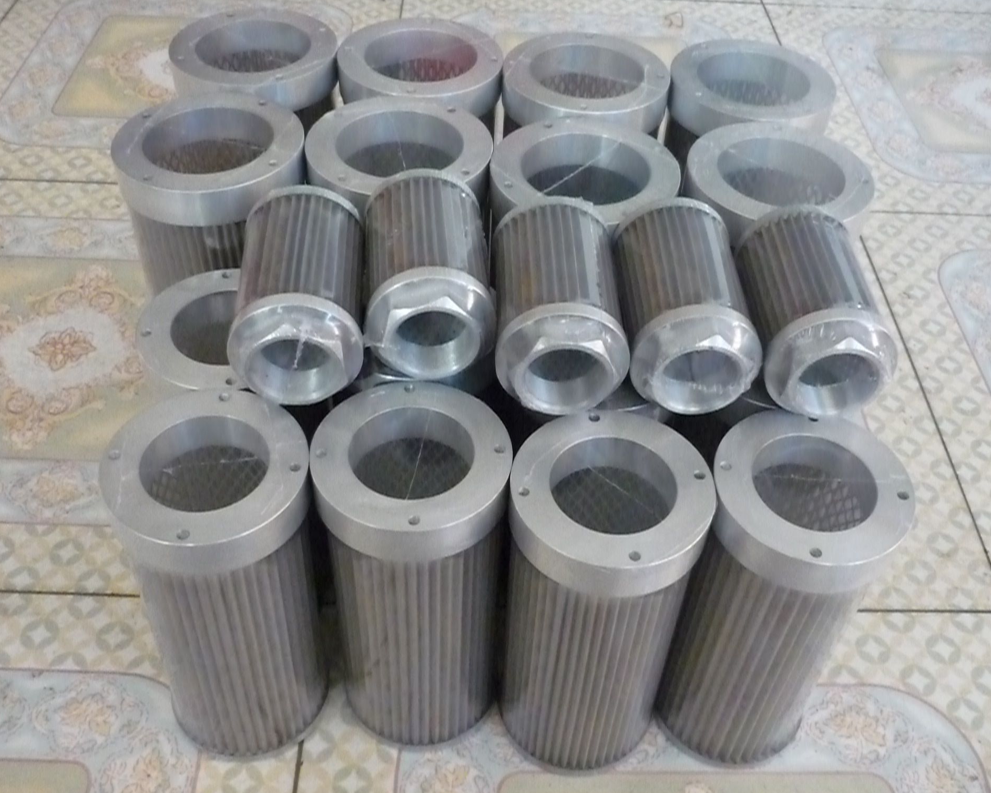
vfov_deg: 42.2
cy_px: 393
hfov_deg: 51.5
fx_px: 1027
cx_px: 519
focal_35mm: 35
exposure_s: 1/200
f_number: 2.8
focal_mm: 5.5
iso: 1600
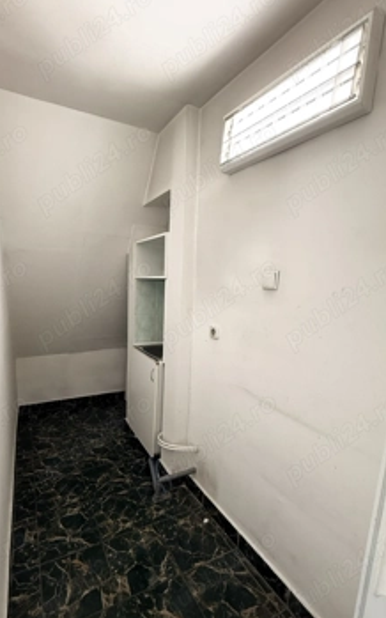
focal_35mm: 17
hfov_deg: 67.4
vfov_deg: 94.2
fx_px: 286
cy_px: 333
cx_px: 156
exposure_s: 1/50
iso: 250
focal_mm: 2.22
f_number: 2.2
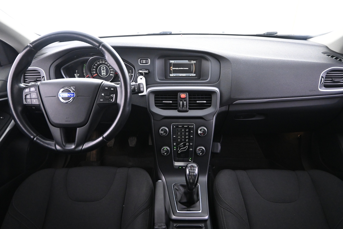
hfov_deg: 73.7
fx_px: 229
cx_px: 172
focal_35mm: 24
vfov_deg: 53.1
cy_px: 114
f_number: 3.5
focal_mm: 16
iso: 3200
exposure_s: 1/15
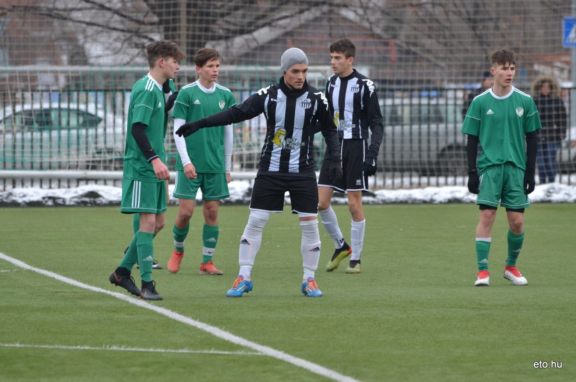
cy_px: 191
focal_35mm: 345
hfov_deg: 6.0
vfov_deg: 4.0
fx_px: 5509
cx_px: 288
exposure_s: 1/800
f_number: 5.3
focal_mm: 230
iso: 500
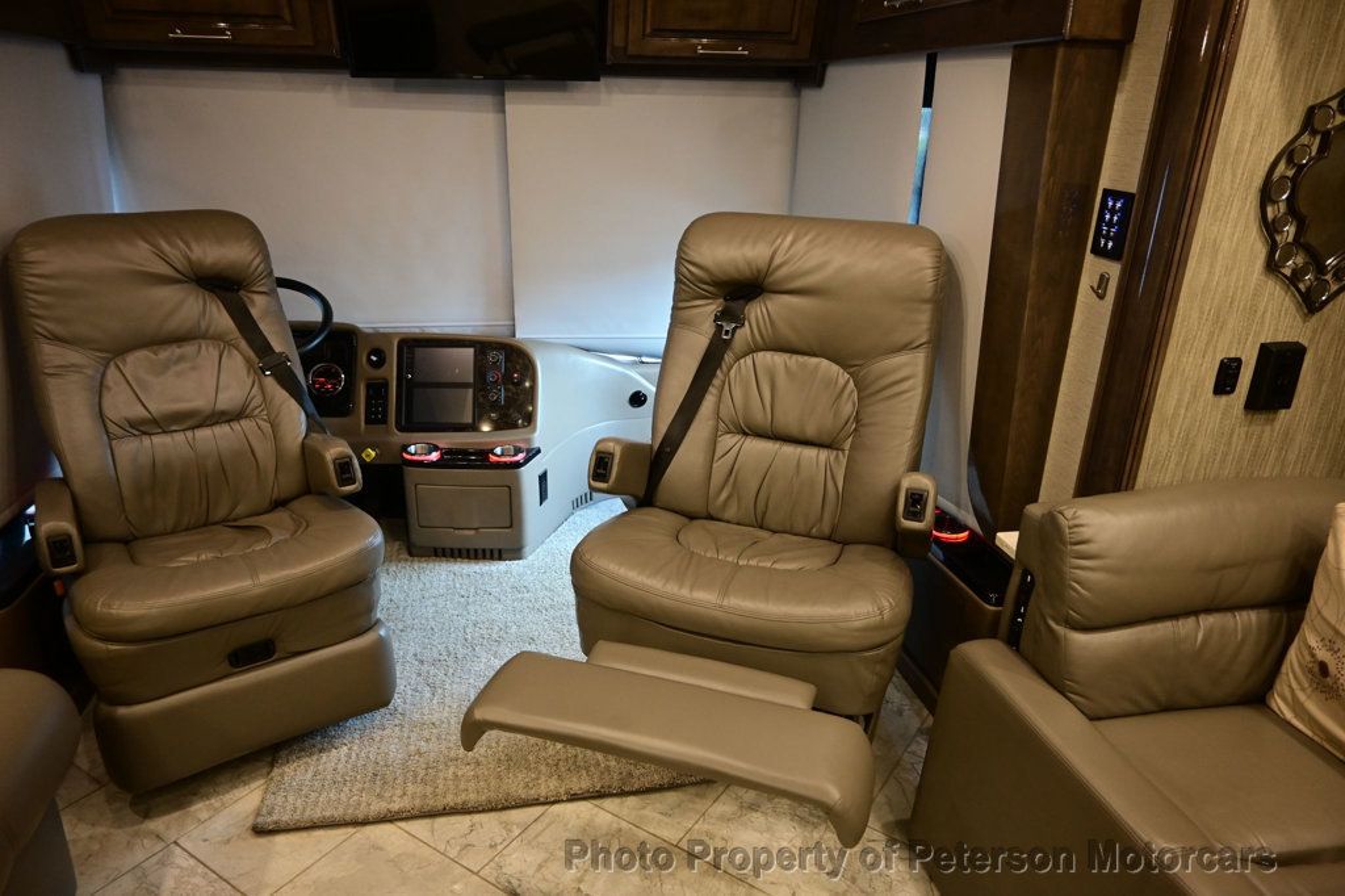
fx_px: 896
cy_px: 448
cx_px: 672
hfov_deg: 73.8
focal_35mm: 24
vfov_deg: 53.1
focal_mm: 16
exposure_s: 1/25
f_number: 3.5
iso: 900
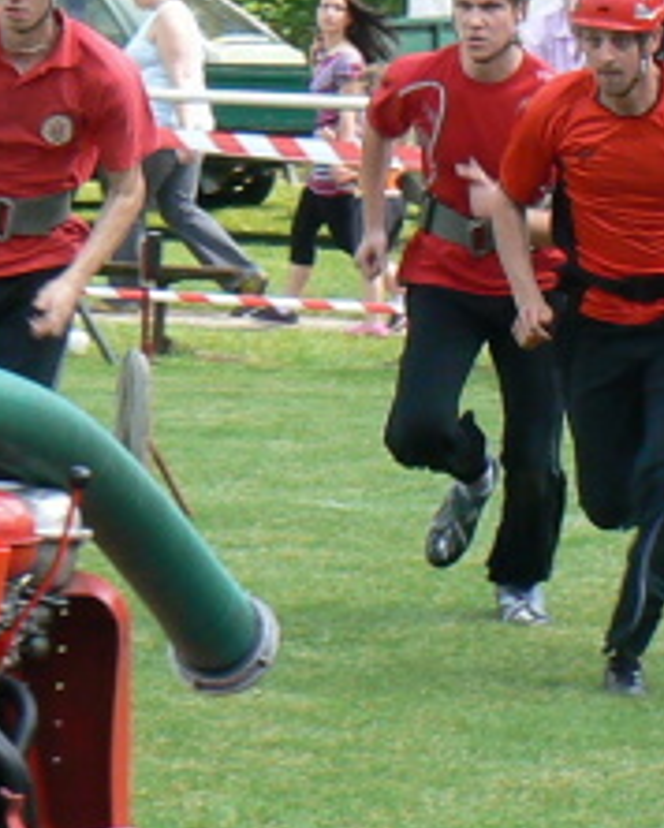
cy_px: 528
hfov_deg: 6.2
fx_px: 6059
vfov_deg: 7.8
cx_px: 761
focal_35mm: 247
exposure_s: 1/200
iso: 80
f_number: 5.6
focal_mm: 12.6
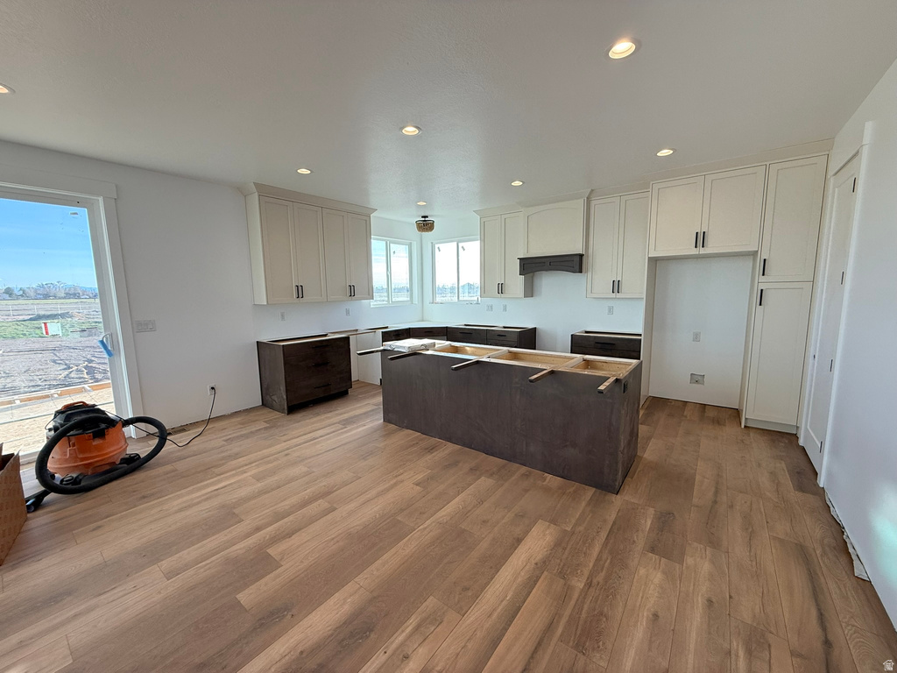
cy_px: 336
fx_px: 363
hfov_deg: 102.1
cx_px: 448
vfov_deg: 85.7
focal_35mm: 14
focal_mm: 2.22
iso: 64
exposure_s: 1/187
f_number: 2.2
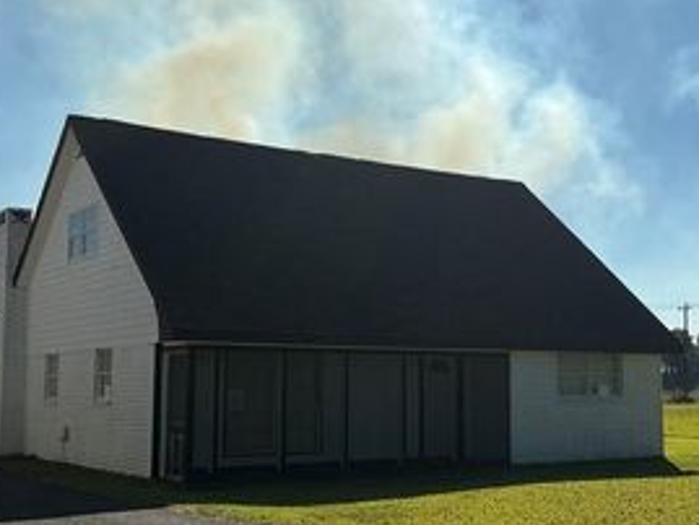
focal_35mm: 52
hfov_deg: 36.6
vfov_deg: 28.1
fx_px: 1051
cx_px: 444
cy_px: 274
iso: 25
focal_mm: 3
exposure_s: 1/5263
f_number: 1.8
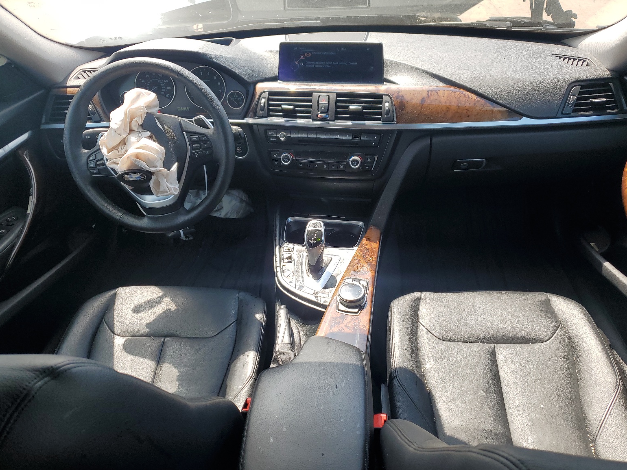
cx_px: 317
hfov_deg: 65.3
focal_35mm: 27
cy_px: 244
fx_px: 489
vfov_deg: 51.3
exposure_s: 1/526
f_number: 1.5
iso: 50
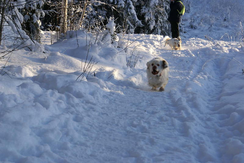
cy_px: 82
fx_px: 711
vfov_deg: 13.0
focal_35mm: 105
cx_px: 122
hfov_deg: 19.5
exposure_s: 1/250
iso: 100
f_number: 8
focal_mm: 70
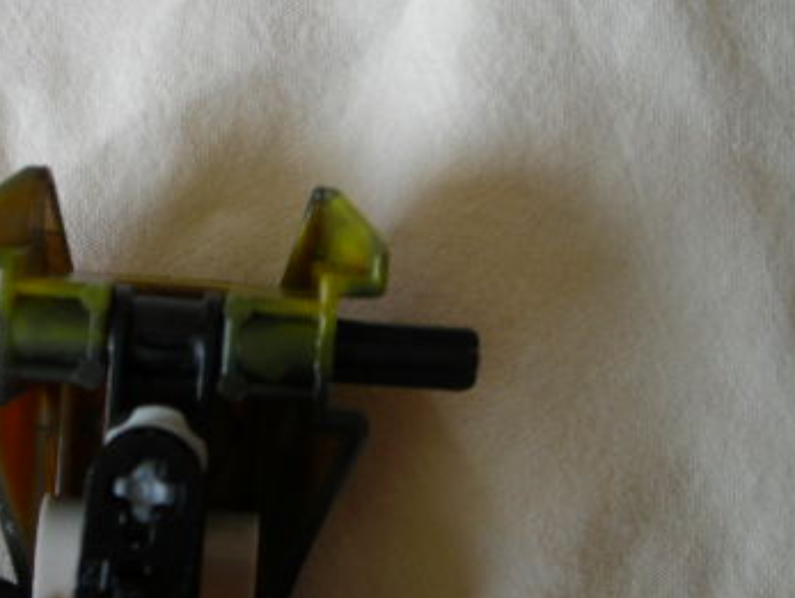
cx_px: 174
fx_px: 1609
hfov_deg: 27.3
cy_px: 273
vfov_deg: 21.0
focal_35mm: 70
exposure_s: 1/22.1
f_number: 3.2
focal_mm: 6.3
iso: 50
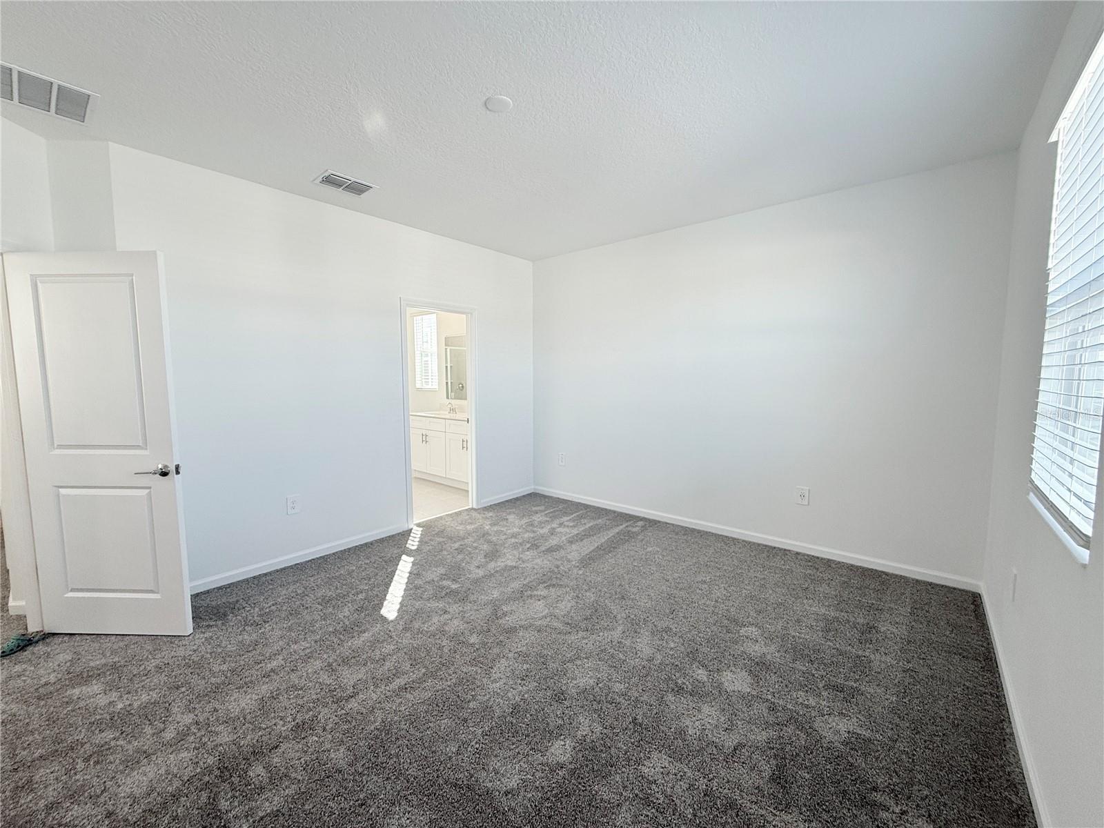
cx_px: 552
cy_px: 414
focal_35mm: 14
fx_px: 446
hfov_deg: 102.1
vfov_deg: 85.7
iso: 100
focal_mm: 2.22
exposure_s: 1/120
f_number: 2.2
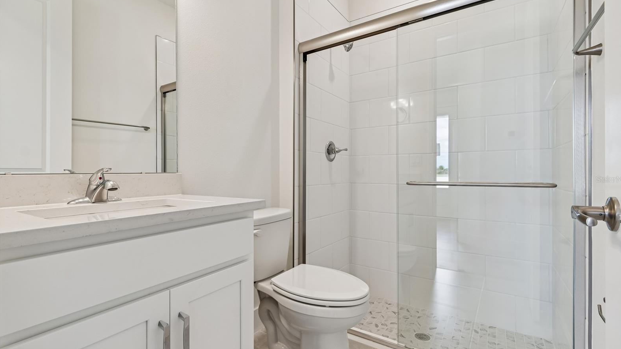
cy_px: 179
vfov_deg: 67.1
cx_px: 315
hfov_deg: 99.4
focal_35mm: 16
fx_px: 263
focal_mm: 10
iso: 100
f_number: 7.1
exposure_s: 1/13
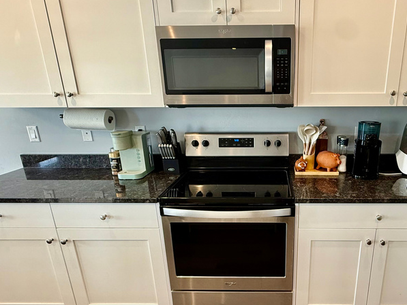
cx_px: 270
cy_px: 176
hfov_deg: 69.6
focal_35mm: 24
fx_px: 282
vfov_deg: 56.6
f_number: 2.2
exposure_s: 1/60
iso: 200
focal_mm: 2.22
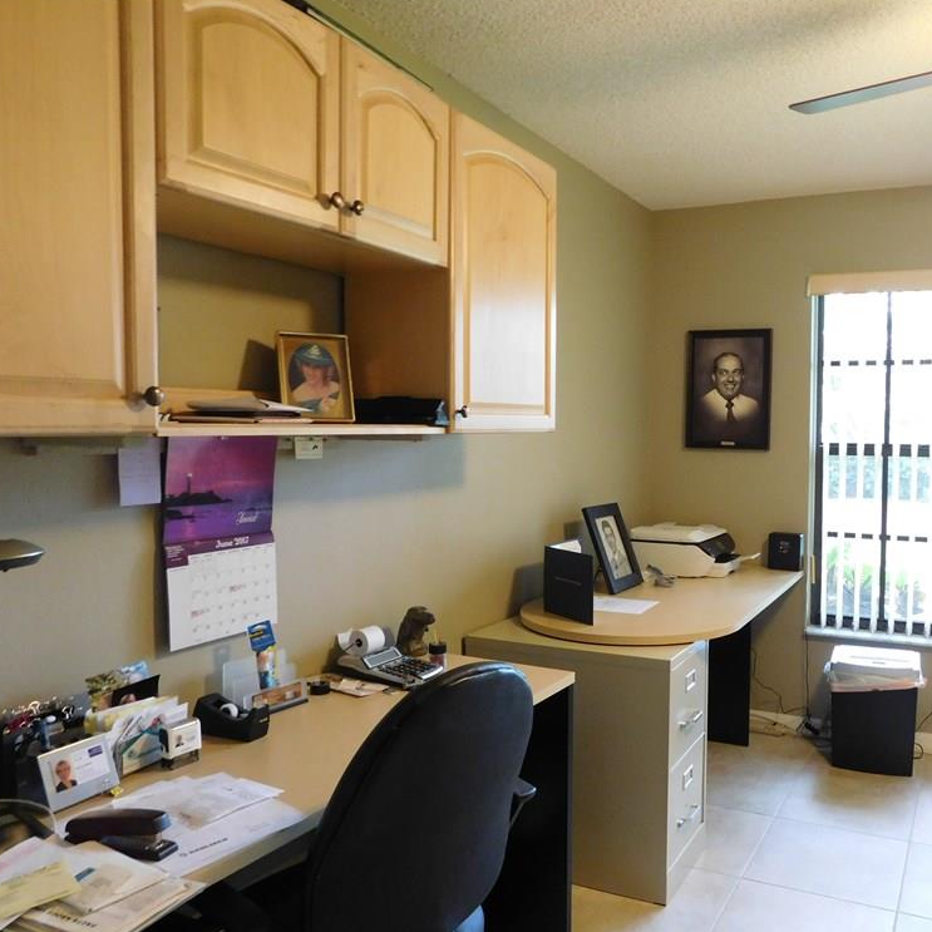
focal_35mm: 28
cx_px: 603
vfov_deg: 57.3
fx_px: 853
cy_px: 473
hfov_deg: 56.3
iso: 400
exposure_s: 1/10
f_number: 3
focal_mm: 4
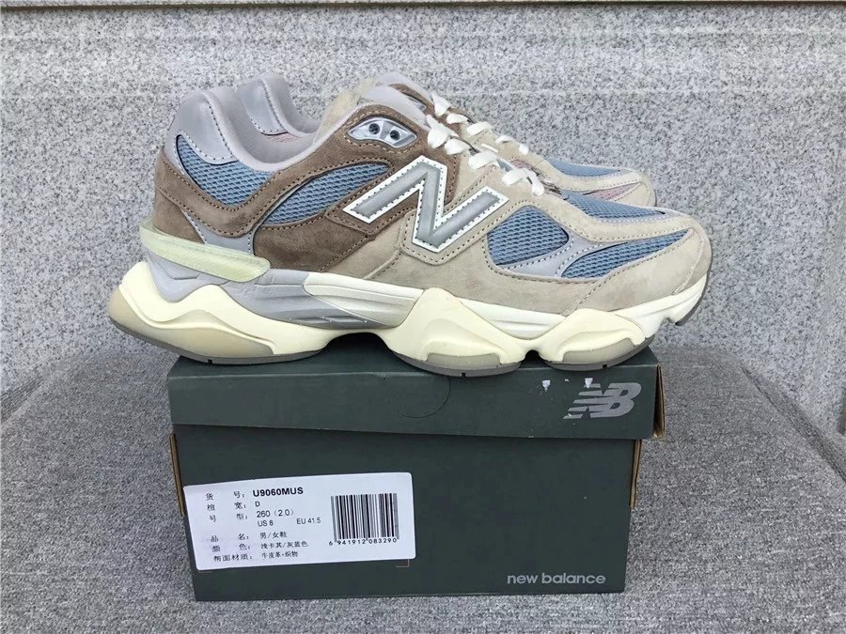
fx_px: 758
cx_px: 423
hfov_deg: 58.4
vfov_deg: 45.4
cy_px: 317
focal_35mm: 31
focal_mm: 3.3
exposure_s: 1/395
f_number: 2.4
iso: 25
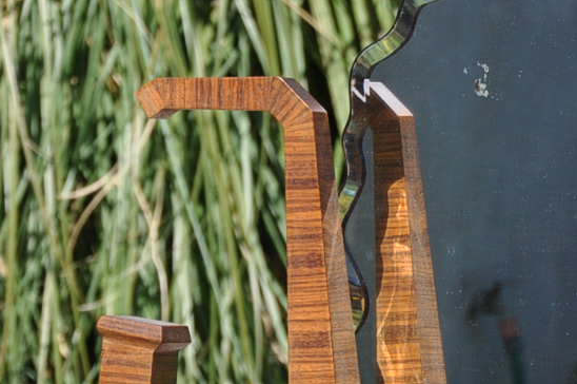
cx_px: 598
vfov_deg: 3.3
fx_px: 6580
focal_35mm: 411
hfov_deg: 5.0
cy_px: 607
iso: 250
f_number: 8
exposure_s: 1/640
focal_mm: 70
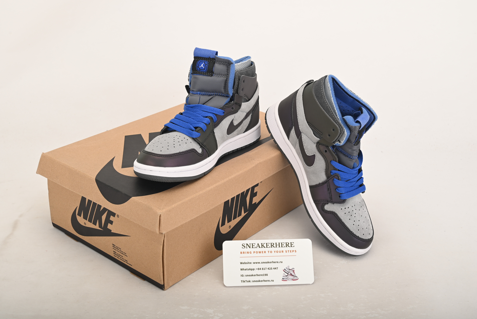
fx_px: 663
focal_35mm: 50
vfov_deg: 27.0
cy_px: 160
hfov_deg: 39.6
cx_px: 238
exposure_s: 1/200
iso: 100
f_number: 11
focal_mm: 50
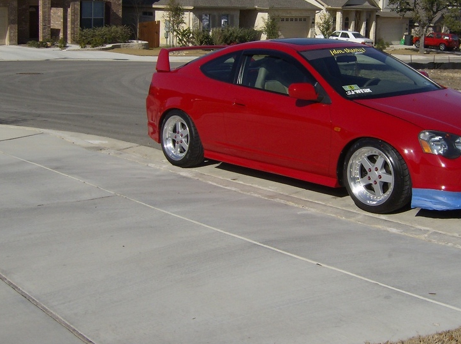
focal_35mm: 51
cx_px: 282
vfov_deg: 28.2
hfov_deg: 37.4
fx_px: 678
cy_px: 108
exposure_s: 1/1353
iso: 100
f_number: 4.7
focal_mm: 6
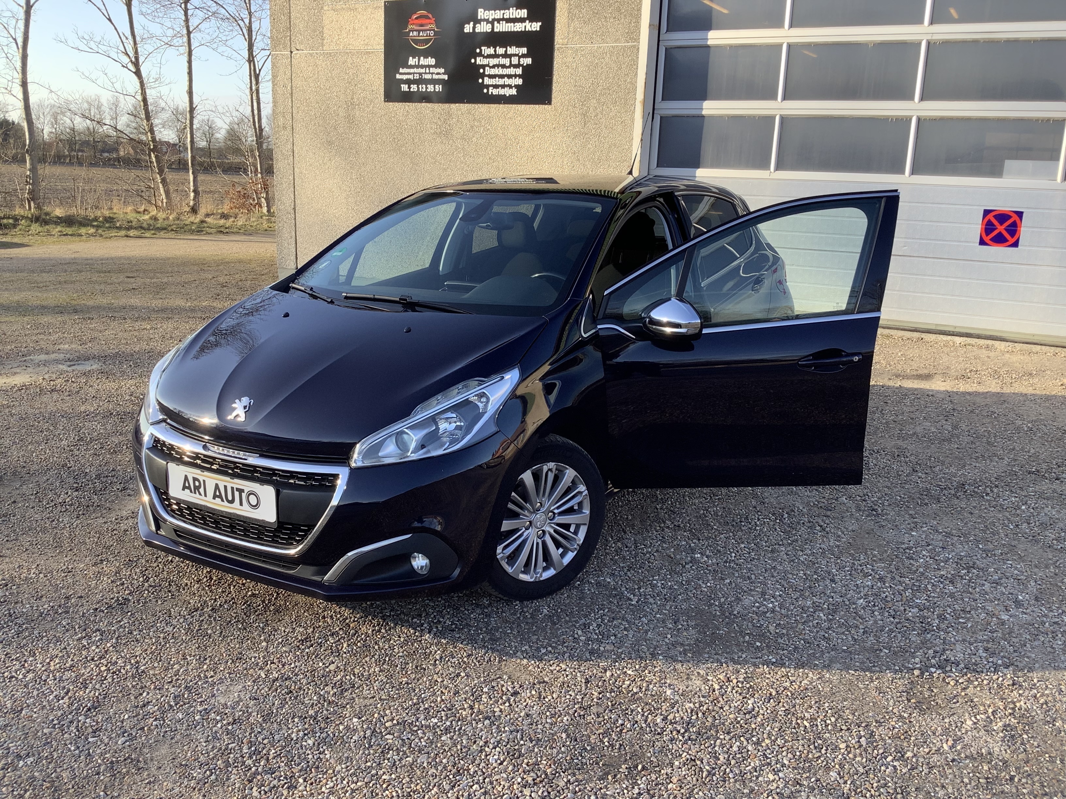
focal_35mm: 31
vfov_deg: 45.4
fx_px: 955
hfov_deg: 58.4
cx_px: 533
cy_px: 400
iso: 25
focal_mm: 3.3
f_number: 2.4
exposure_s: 1/218
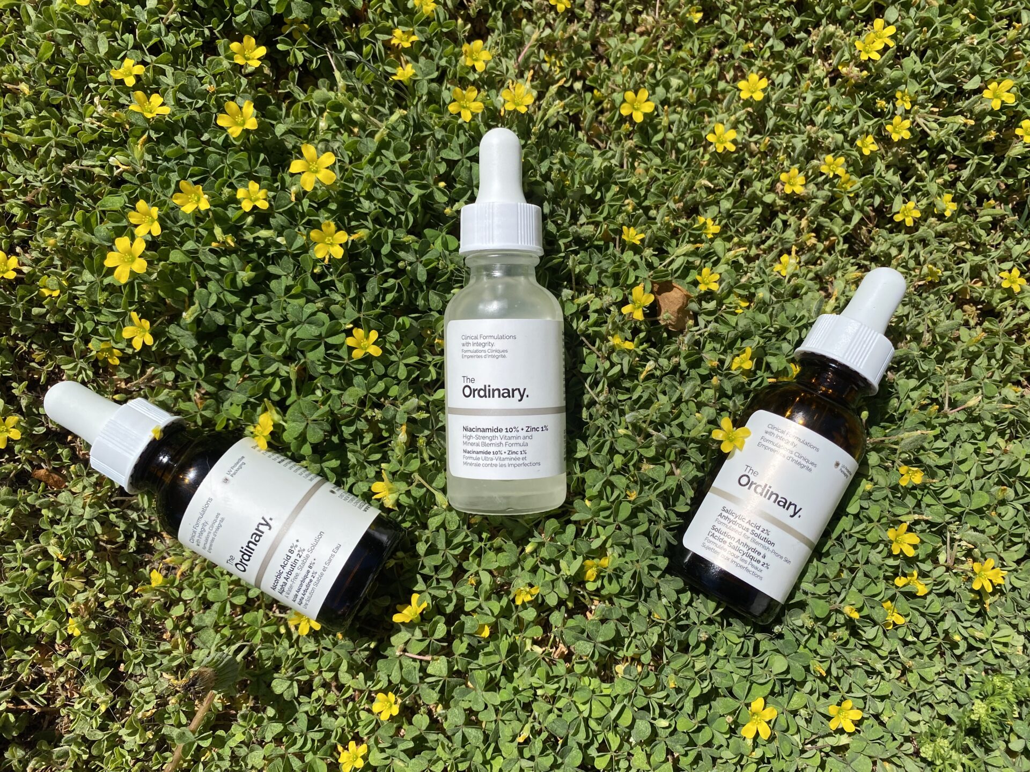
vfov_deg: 53.1
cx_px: 515
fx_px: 774
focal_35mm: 26
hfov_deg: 67.3
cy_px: 386
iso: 32
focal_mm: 4.25
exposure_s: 1/3846
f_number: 1.8
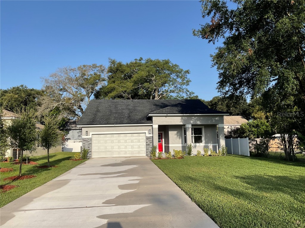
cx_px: 152
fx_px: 256
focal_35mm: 29
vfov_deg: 48.2
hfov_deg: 61.7
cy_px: 114
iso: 16
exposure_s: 1/2058
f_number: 1.8
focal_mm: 3
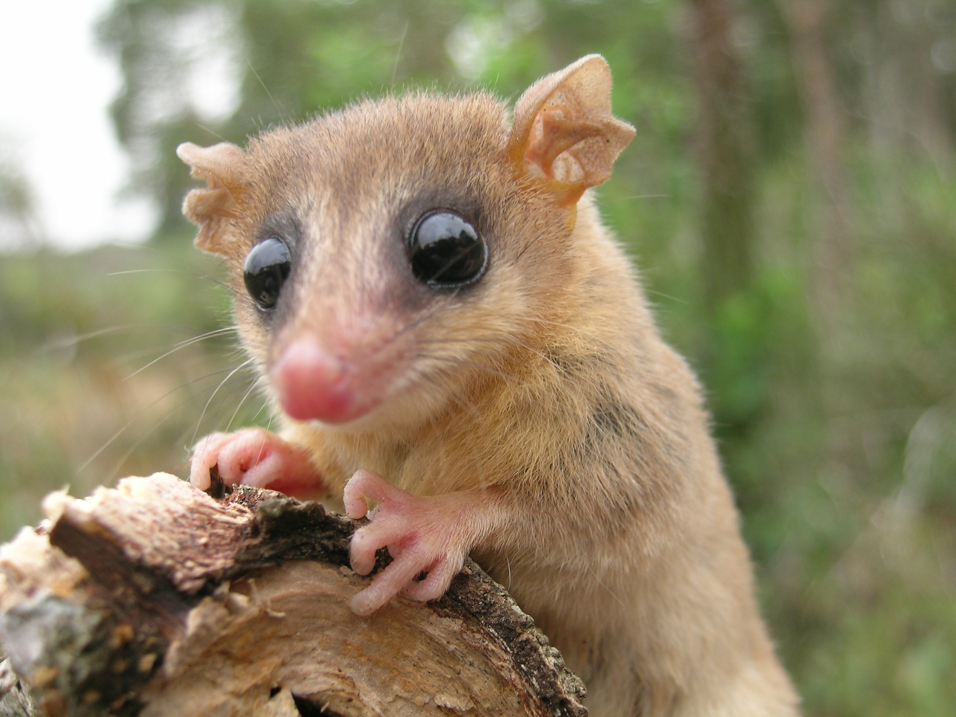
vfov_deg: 36.8
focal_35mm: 39
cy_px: 358
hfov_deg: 47.9
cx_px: 478
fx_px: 1077
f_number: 3.5
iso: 50
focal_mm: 8
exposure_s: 1/73.2
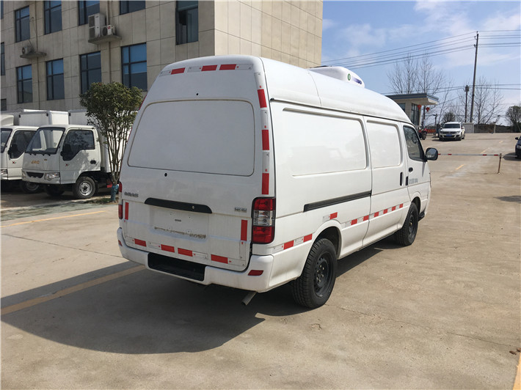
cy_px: 195
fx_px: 436
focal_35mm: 29
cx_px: 260
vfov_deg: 48.2
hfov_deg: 61.7
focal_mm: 4.15
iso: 25
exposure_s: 1/3344
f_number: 2.2
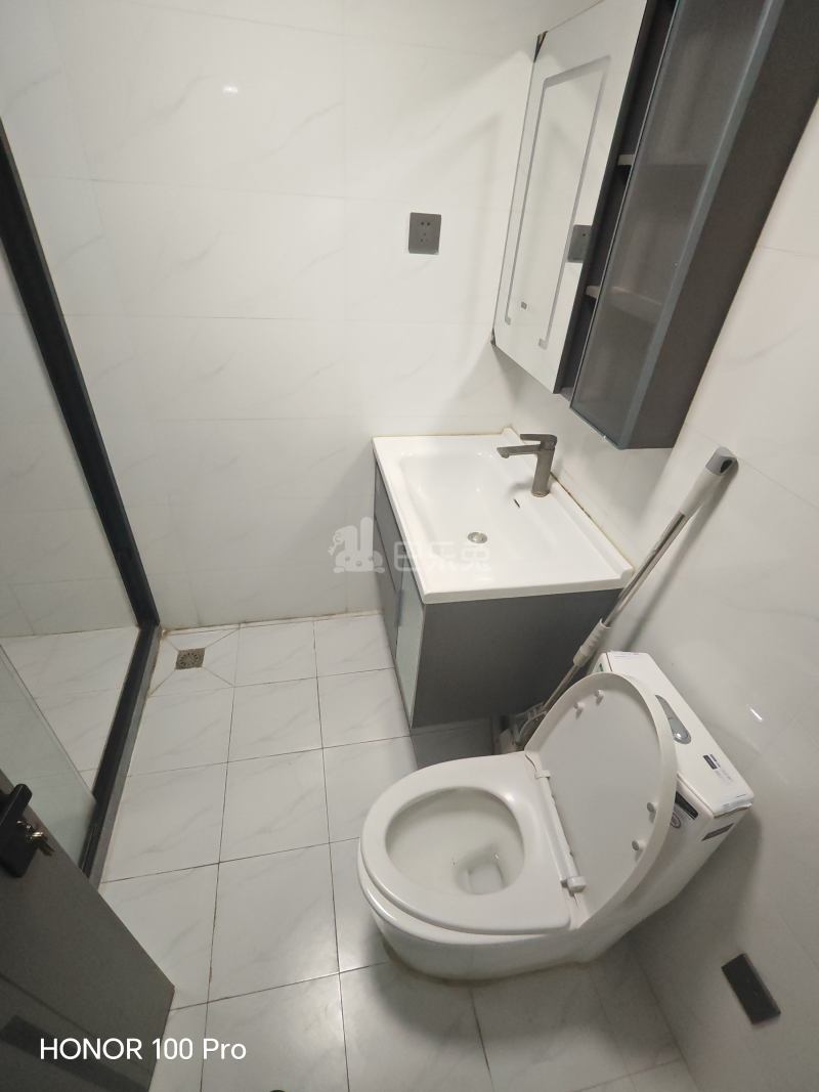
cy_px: 546
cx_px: 410
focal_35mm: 16
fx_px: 505
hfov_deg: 78.1
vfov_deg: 94.5
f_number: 2.2
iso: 250
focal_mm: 1.96
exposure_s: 1/50
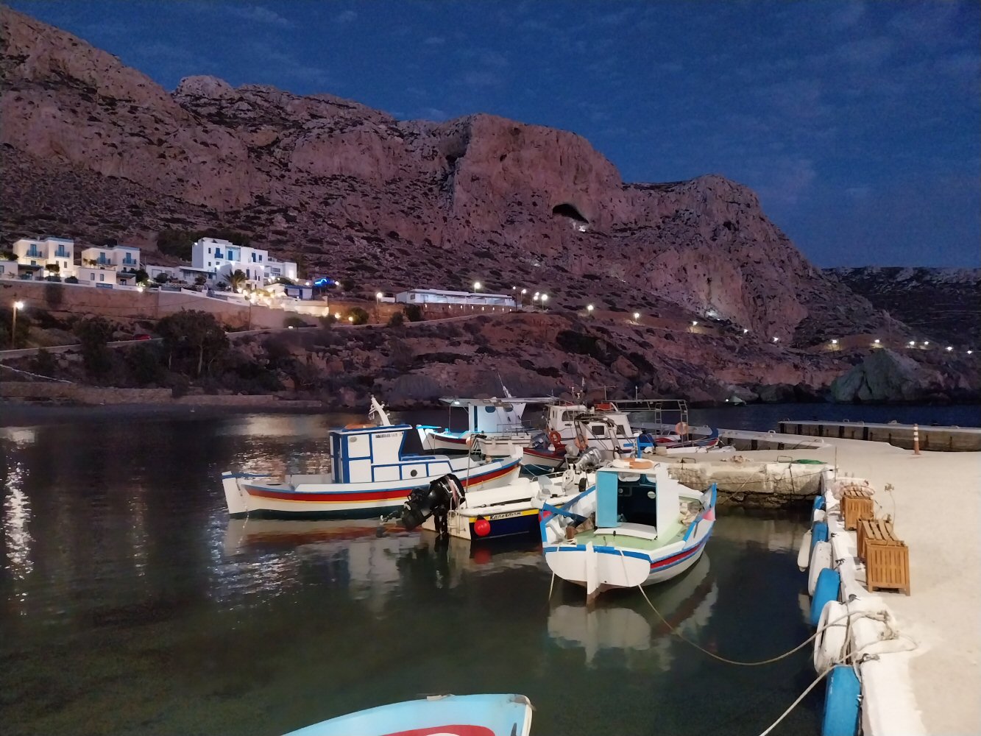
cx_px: 490
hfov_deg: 67.3
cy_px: 368
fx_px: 737
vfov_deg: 53.1
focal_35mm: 26
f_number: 1.8
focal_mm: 4
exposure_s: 1/16.7
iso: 1250
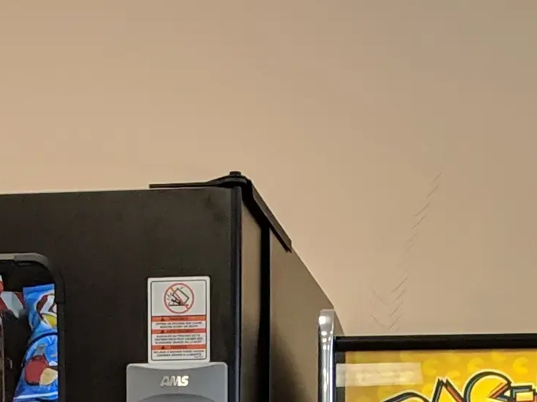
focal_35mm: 145
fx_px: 2249
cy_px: 1061
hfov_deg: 13.6
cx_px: 239
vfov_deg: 8.9
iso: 101
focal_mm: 4.67
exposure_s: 1/120
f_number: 2
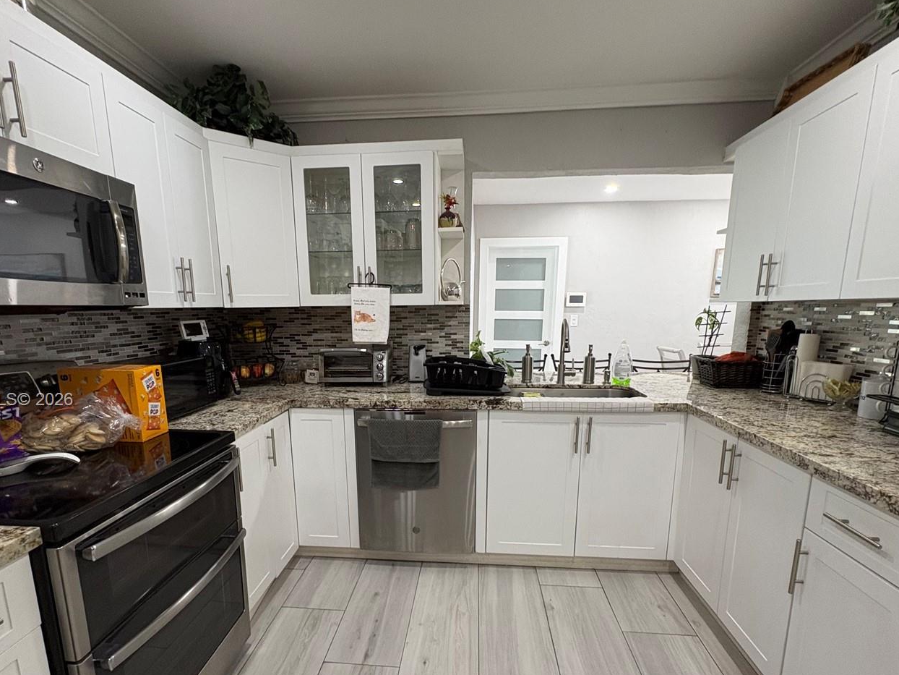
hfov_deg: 87.7
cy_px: 401
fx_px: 467
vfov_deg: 70.9
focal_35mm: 18
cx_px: 426
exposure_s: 1/60
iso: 200
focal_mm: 2.22
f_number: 2.2
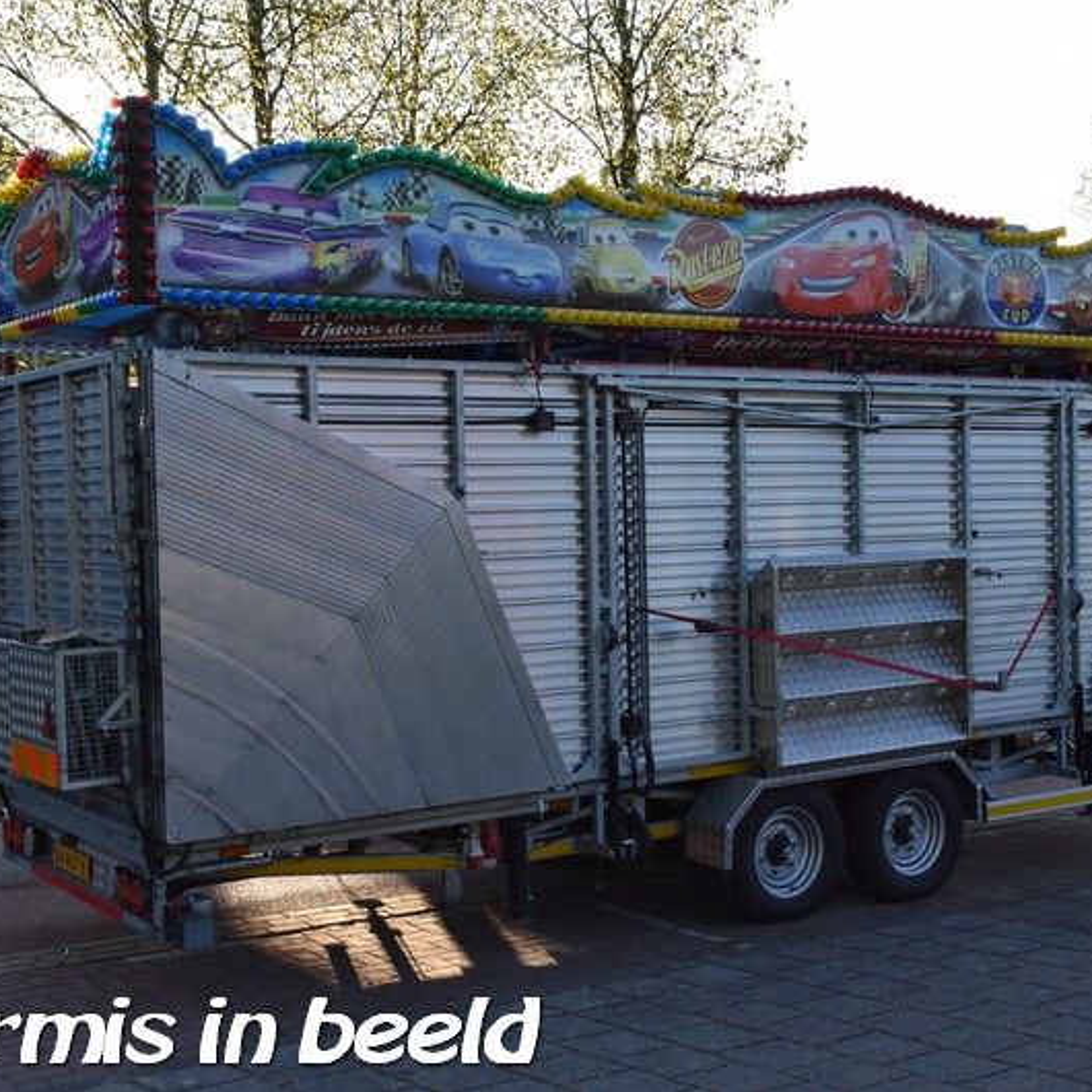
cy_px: 545
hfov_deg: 34.0
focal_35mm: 50
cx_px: 612
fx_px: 1785
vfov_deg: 34.0
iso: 800
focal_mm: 26
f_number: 8
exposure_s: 1/500
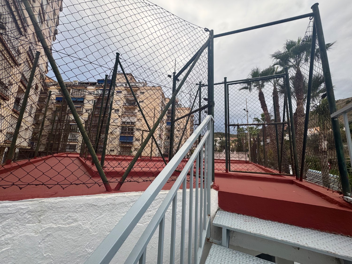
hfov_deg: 102.1
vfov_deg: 85.7
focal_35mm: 14
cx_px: 176
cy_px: 132
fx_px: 142
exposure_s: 1/223
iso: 40
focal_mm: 2.22
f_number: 2.2
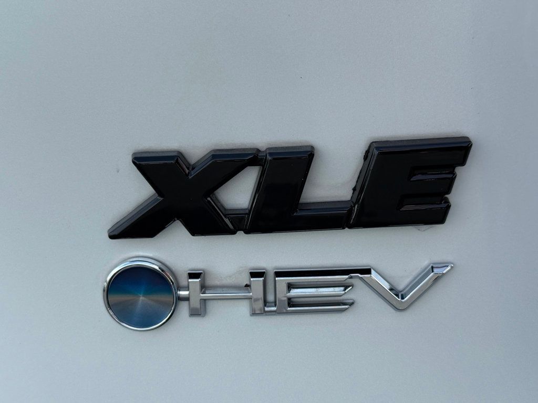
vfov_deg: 30.3
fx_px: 746
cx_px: 269
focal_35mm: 48
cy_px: 202
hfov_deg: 39.7
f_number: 1.78
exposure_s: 1/2762
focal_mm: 6.76
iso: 100
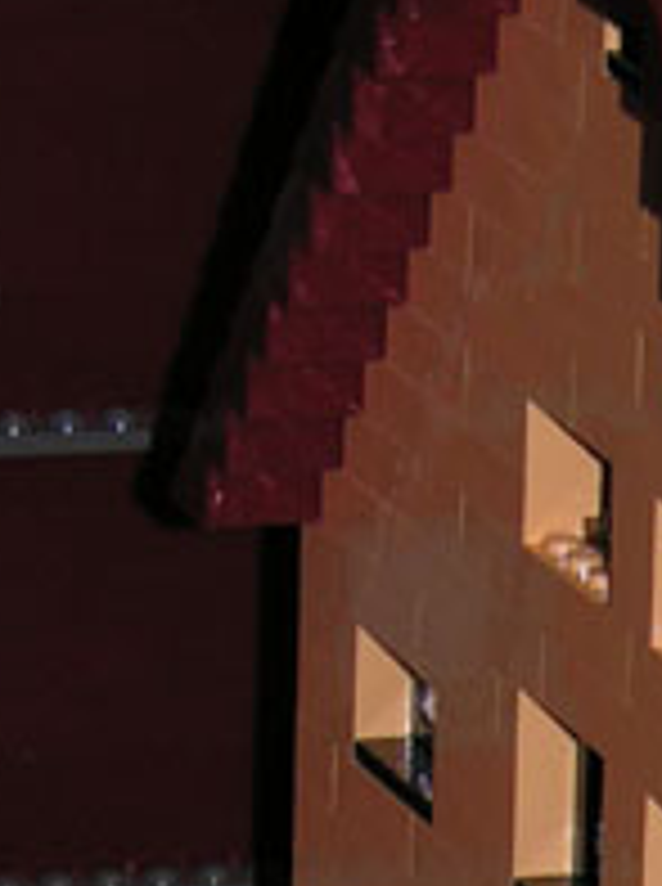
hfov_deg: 3.3
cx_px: 1621
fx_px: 11461
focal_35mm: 448
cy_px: 1453
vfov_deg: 4.4
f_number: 3.5
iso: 50
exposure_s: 1/120
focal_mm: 21.8
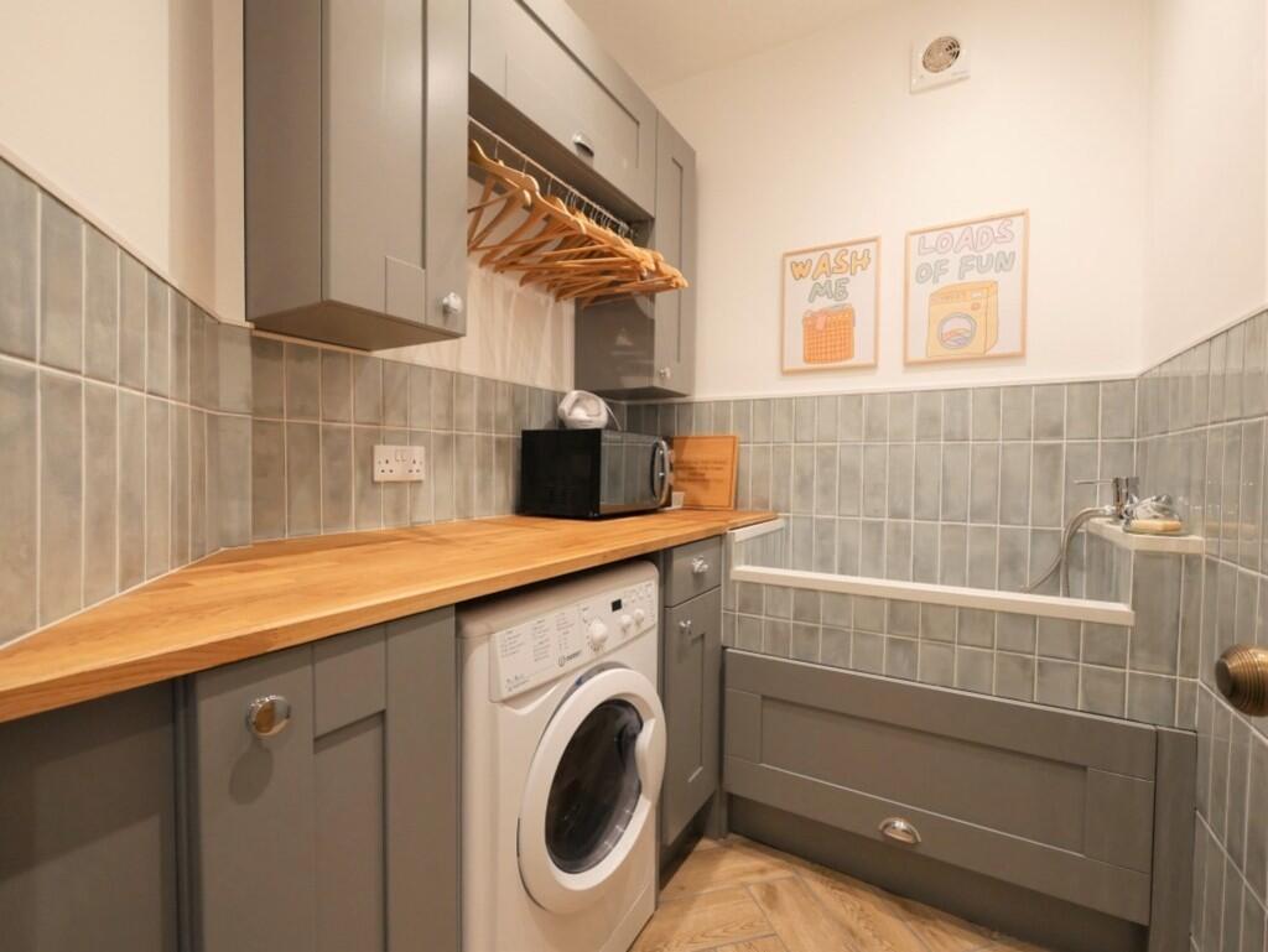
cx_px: 634
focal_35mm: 14
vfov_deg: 85.7
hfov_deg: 102.0
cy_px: 476
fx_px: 513
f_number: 4
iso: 1250
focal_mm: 7
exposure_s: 1/60
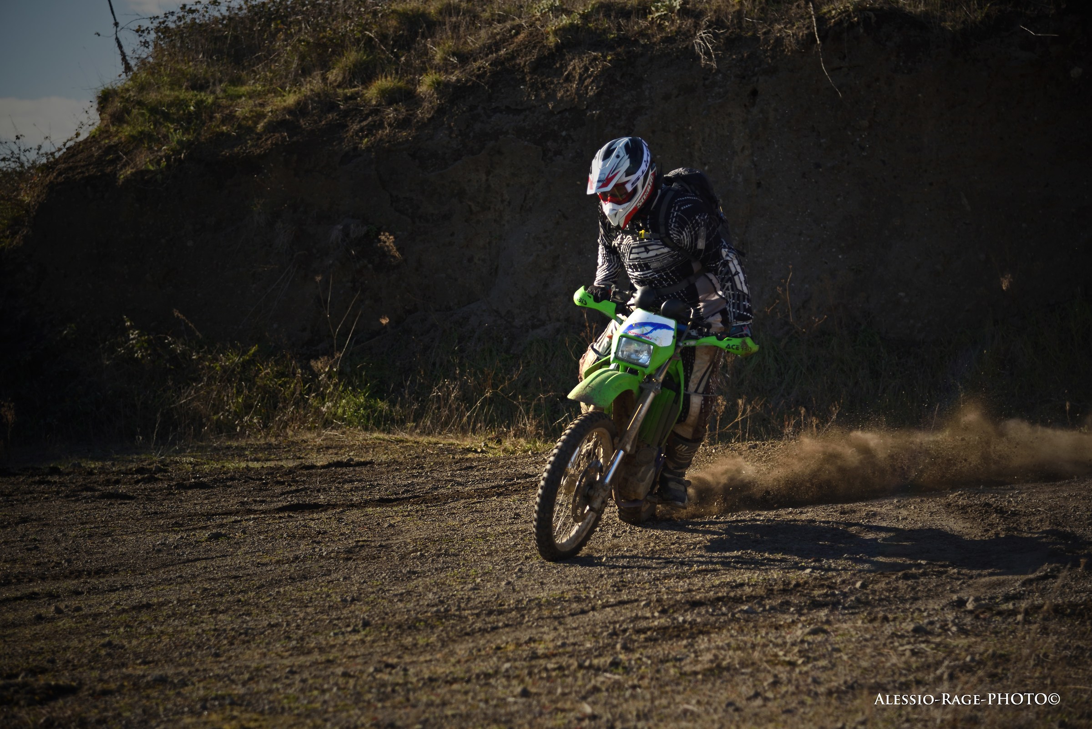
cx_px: 546
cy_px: 364
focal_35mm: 95
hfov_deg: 21.5
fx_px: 2883
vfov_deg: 14.4
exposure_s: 1/1250
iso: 200
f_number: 4
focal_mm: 95
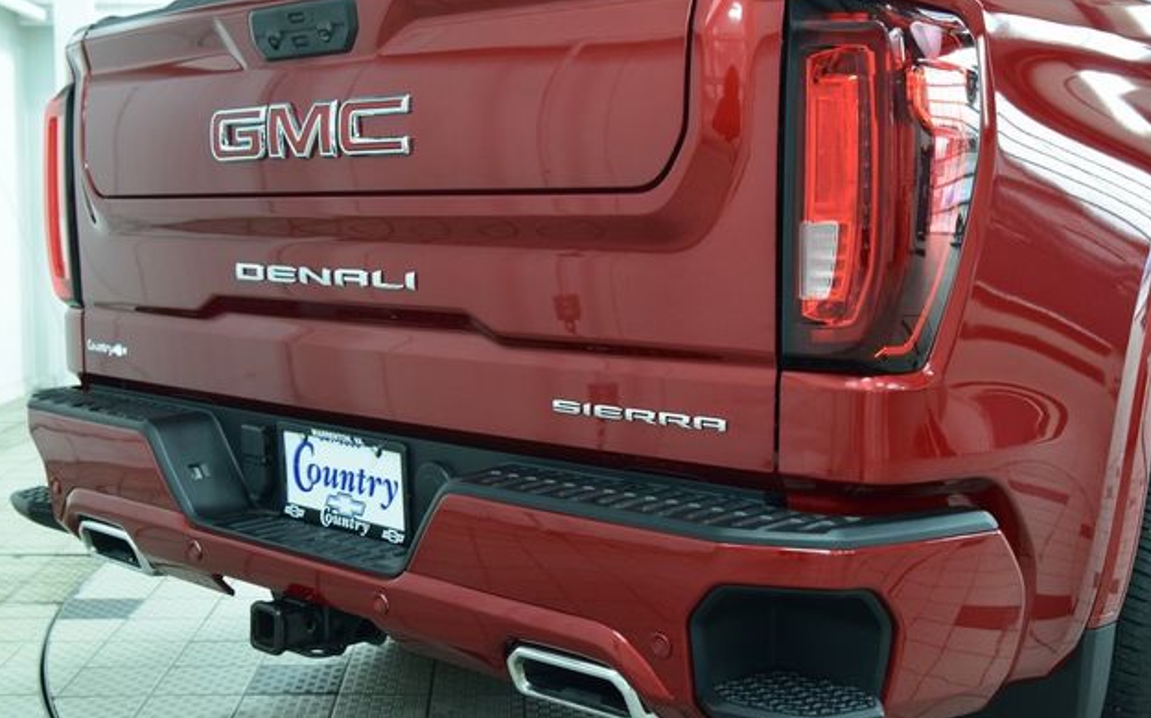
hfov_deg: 42.7
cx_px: 565
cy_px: 345
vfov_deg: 27.4
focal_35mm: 47
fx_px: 1474
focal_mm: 30
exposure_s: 1/15
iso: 1100
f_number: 6.3
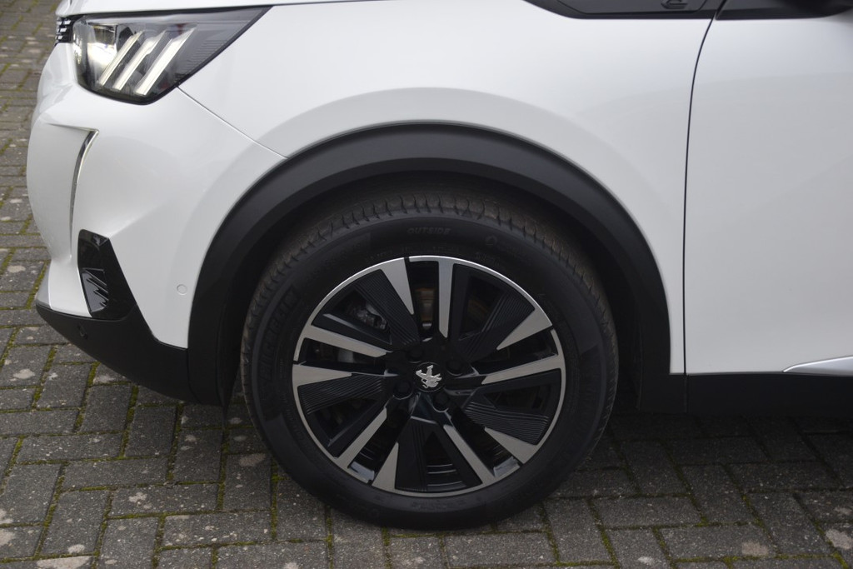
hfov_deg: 41.1
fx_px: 1137
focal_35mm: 48
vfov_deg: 28.1
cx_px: 426
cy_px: 284
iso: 560
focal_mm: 32
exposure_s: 1/60
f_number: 4.2
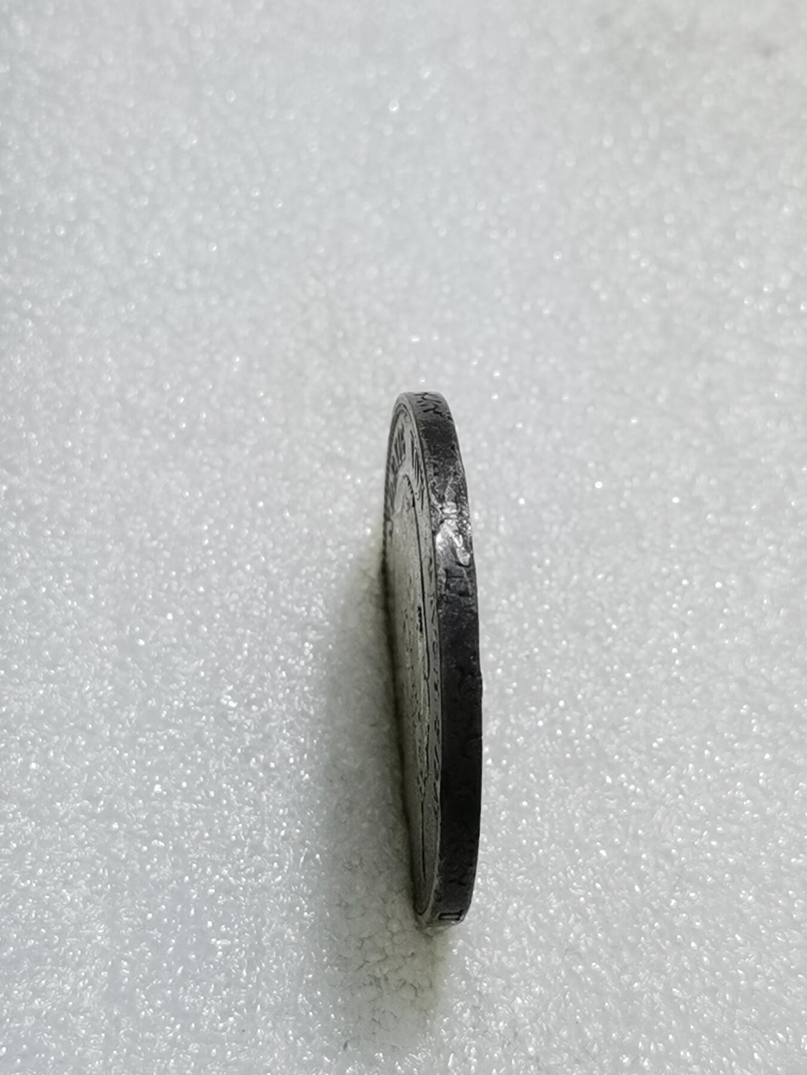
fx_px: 2456
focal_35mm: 79
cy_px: 538
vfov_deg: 24.7
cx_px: 404
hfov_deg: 18.7
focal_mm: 6.67
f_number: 1.9
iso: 80
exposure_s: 1/100
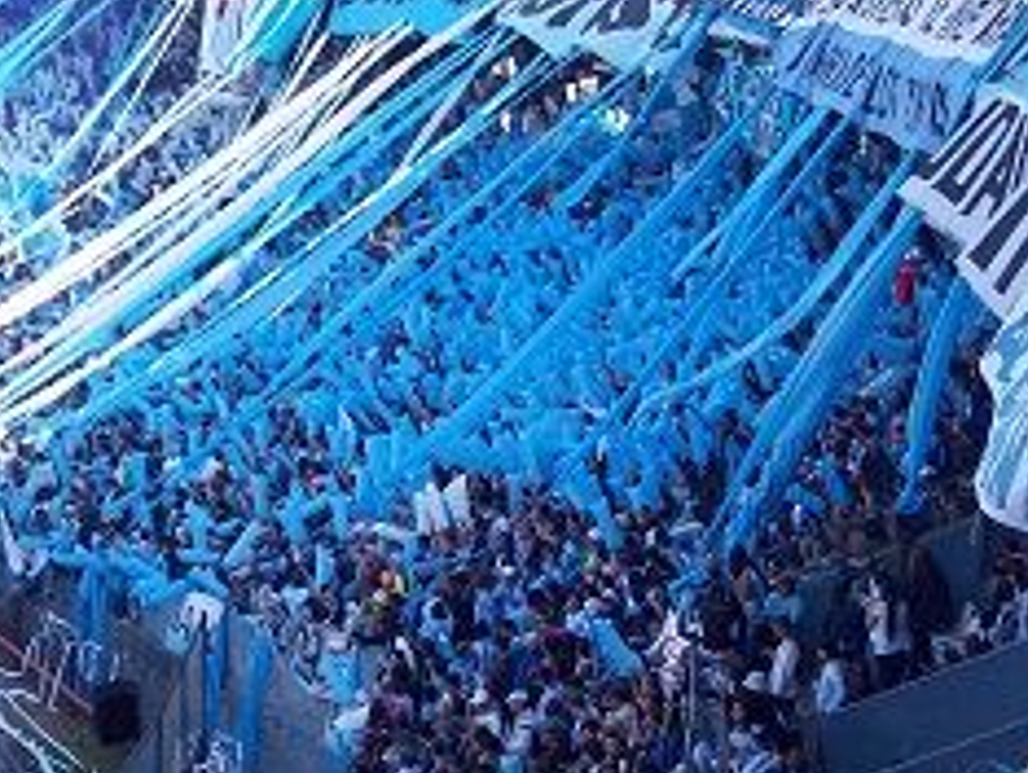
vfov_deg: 18.0
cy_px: 305
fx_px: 2438
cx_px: 347
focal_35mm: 82
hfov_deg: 23.7
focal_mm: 9.4
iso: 80
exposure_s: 1/219
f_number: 3.4
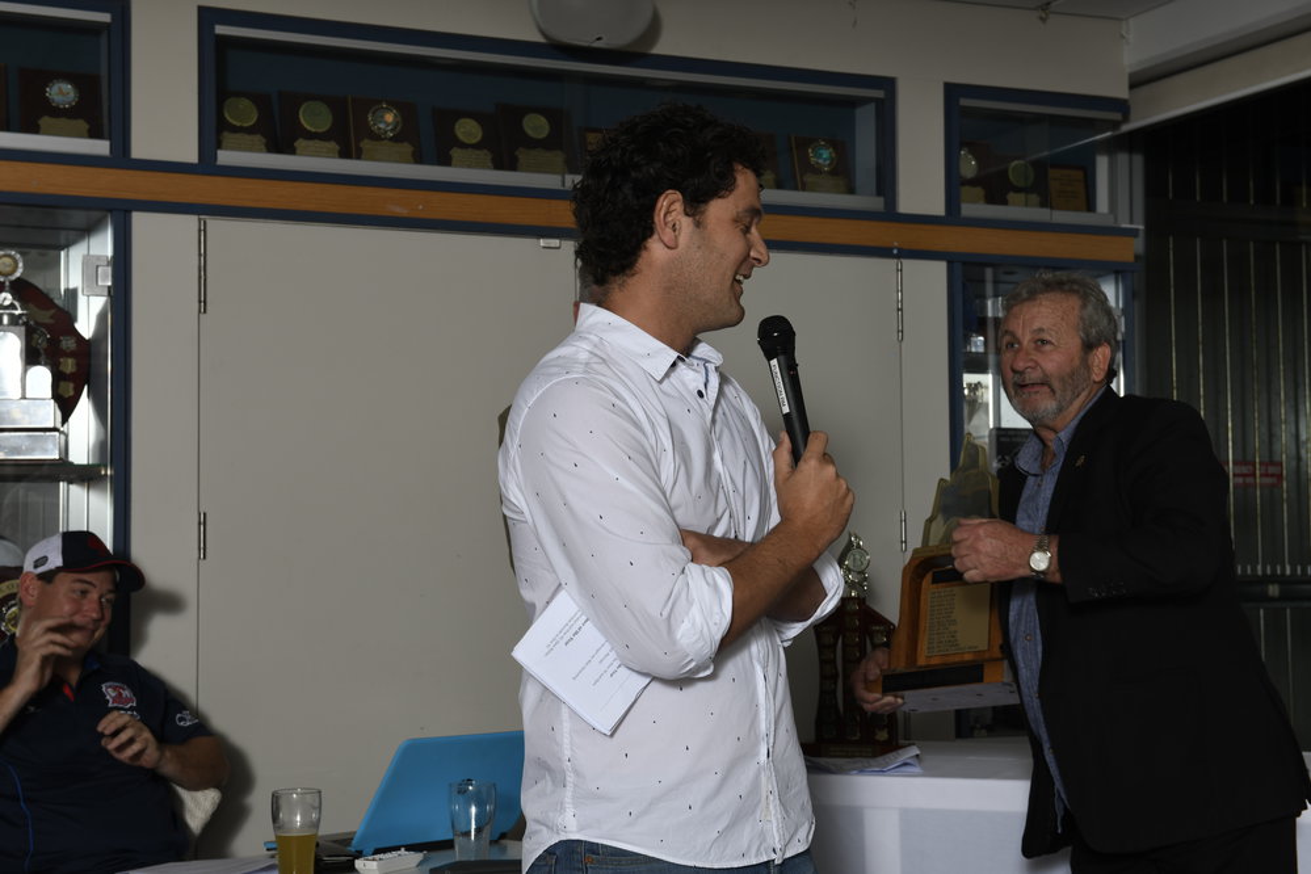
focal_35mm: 58
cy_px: 437
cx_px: 656
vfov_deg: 23.4
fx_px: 2112
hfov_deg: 34.5
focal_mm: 58
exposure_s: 1/125
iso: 320
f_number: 9
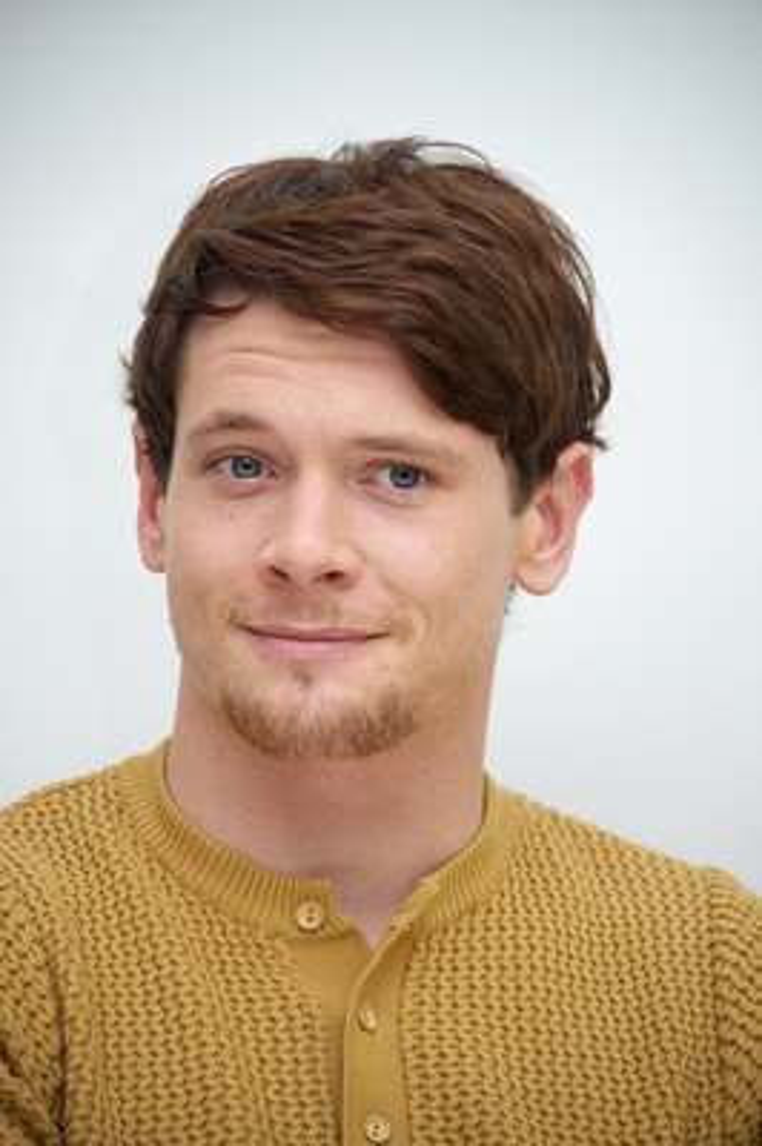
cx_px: 381
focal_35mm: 250
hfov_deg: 5.5
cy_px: 573
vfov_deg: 8.2
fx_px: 7951
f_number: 5.6
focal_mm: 250
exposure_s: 1/60
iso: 640
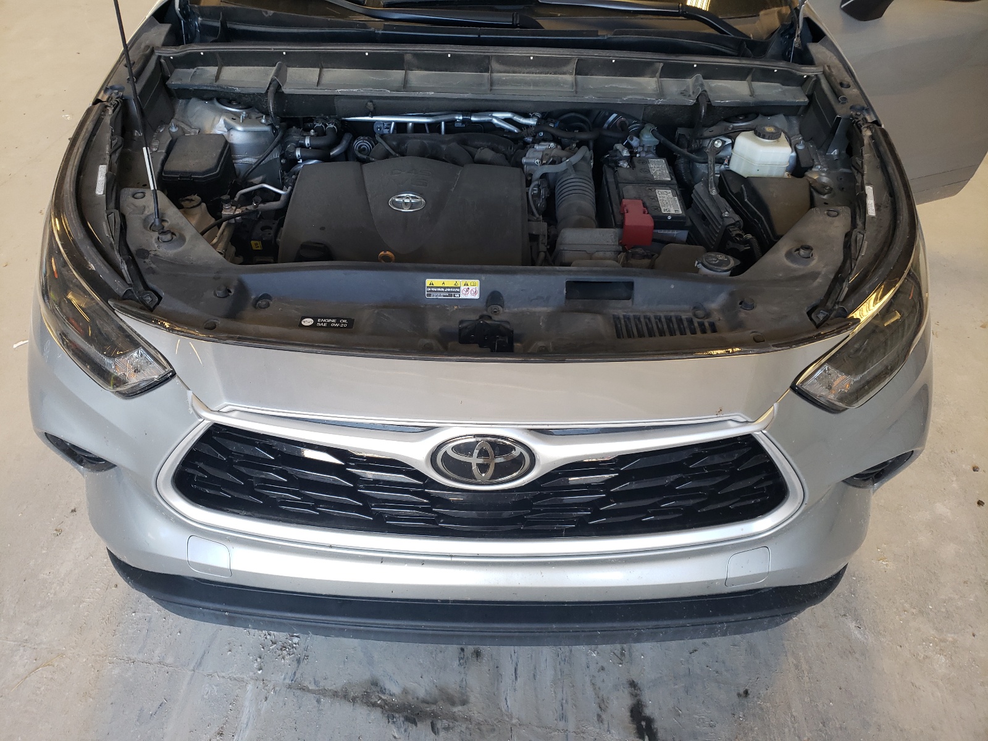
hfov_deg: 67.3
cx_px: 494
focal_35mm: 26
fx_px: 742
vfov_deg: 53.1
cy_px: 370
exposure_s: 1/60.2
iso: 57
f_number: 1.5
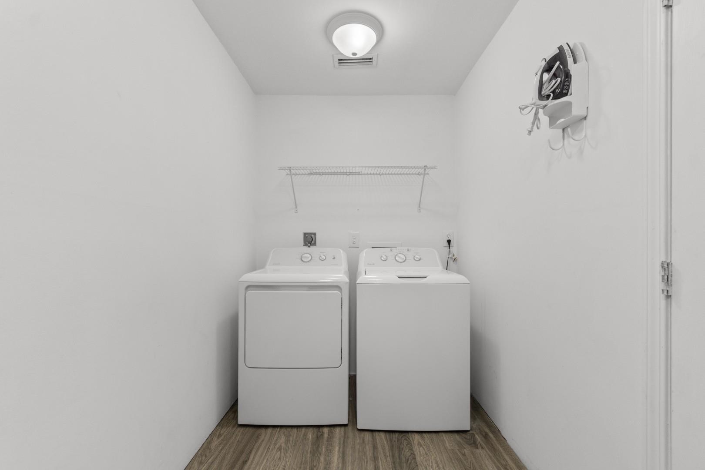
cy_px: 235
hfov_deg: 100.4
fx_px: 294
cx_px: 352
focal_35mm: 15
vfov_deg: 77.3
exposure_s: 1/5
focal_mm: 10
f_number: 4.5
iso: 100
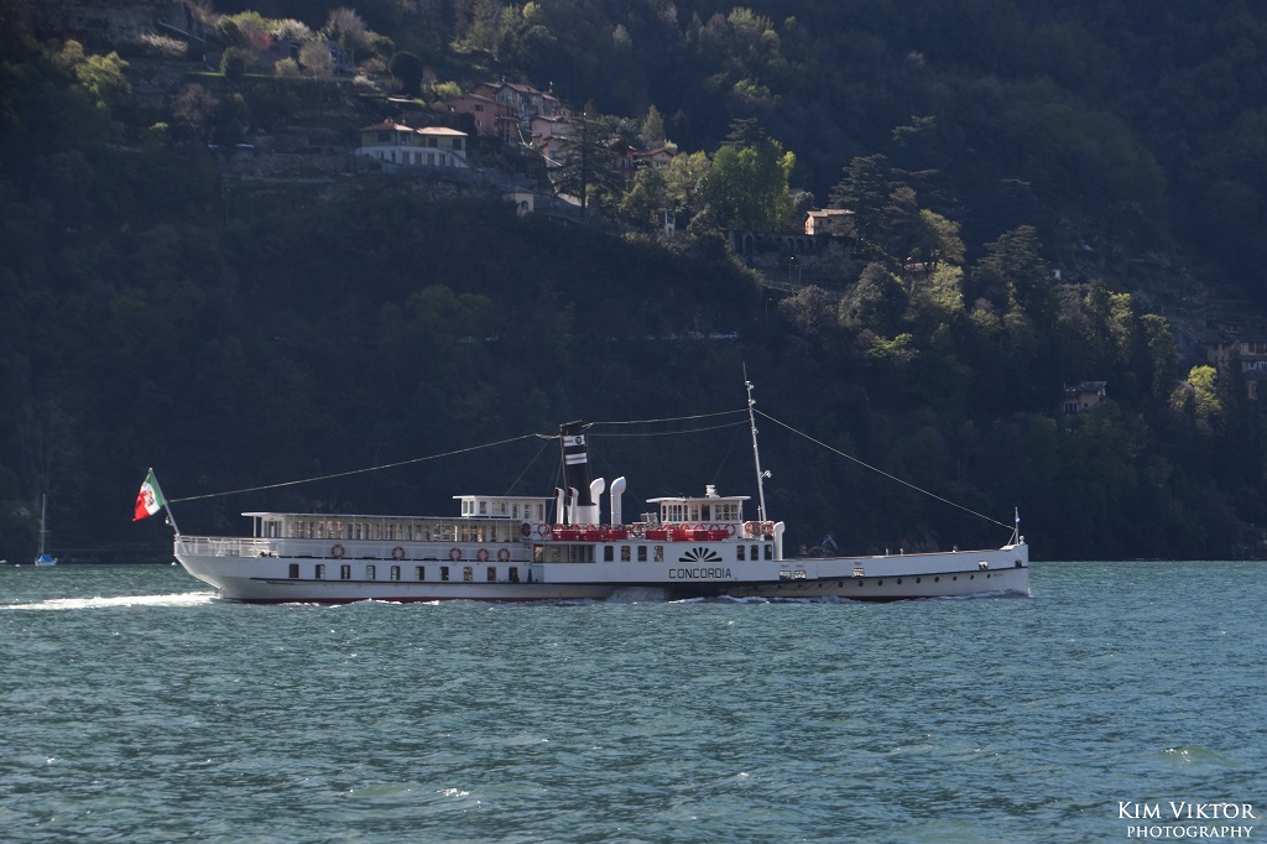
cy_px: 422
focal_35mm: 128
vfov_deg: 10.7
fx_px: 4486
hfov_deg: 16.1
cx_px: 634
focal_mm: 85
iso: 200
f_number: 8
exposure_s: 1/250
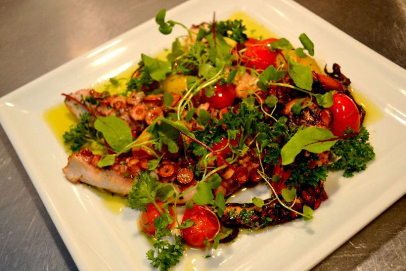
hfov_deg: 46.4
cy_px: 136
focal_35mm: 42
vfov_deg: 31.9
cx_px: 203
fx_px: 474
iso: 400
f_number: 4.5
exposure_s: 1/100
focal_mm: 28
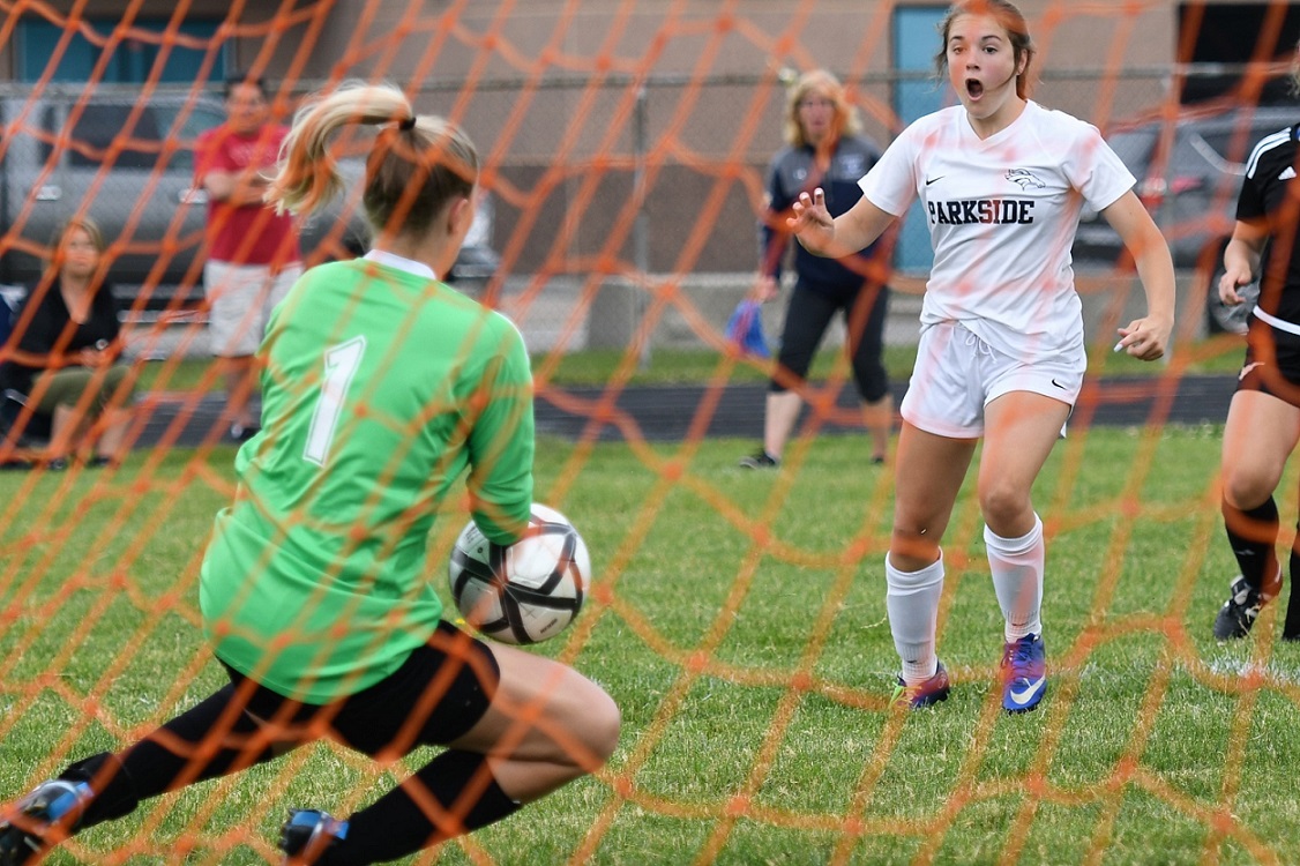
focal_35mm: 165
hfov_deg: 12.5
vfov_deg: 8.3
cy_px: 433
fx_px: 5956
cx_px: 650
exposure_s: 1/1000
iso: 360
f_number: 2.8
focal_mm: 110
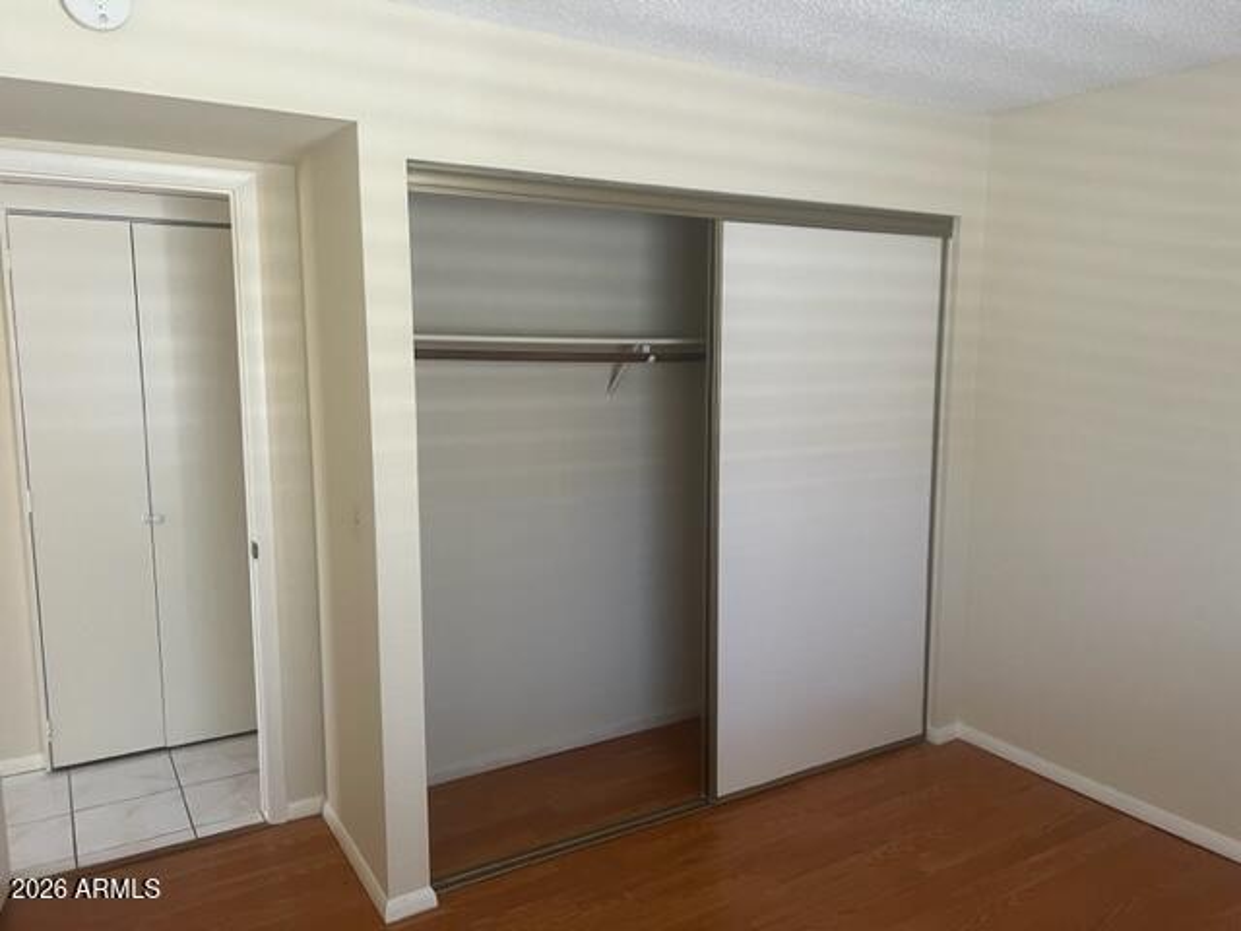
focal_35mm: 26
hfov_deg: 67.3
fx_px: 932
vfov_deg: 53.1
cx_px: 620
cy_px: 466
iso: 160
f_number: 1.5
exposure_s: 1/60
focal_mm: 5.7
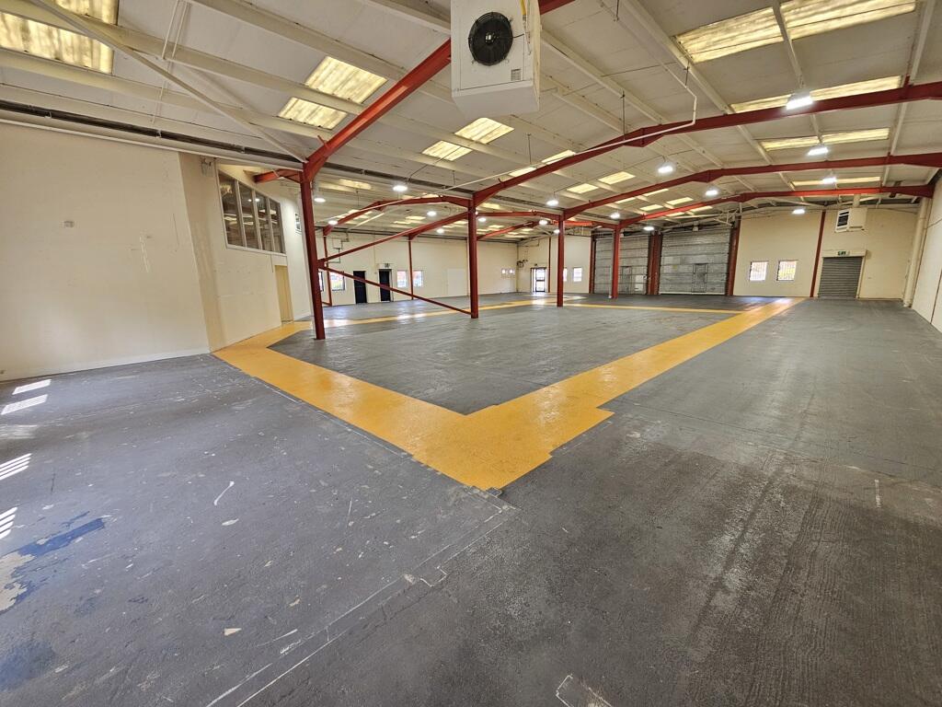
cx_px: 471
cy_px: 354
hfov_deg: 106.2
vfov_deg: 89.9
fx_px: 354
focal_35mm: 13
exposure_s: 1/50
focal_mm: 2.2
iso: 100
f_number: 2.2
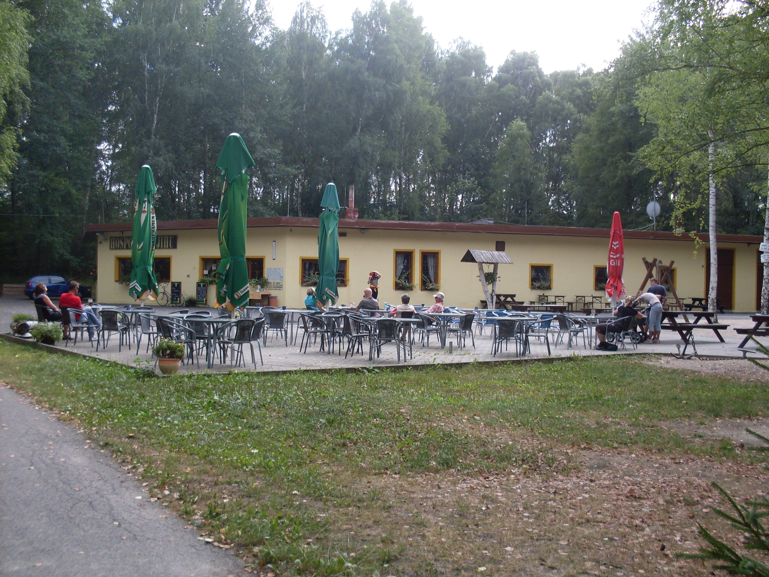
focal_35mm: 38
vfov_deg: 37.7
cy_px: 288
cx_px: 384
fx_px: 844
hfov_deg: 49.0
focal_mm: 6.3
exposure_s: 1/350
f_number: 2.8
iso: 80
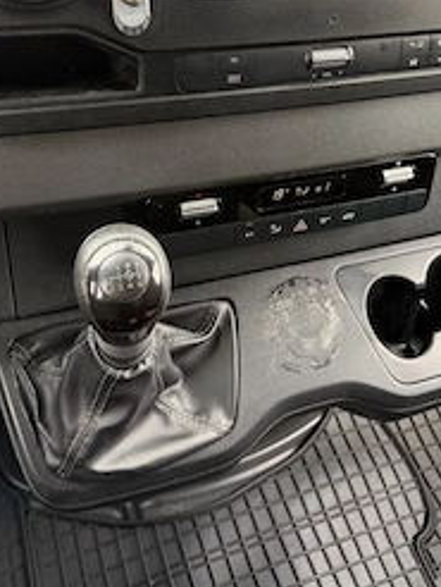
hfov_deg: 36.8
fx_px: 661
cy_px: 167
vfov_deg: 46.6
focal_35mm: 39
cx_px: 246
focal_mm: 6.76
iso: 200
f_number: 1.78
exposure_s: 1/169
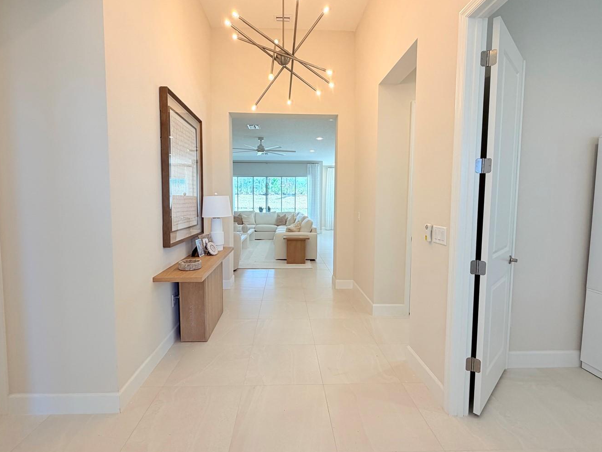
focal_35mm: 17
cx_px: 295
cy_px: 221
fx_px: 296
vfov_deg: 74.7
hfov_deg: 91.0
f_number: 2.2
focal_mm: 2.22
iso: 100
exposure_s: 1/120
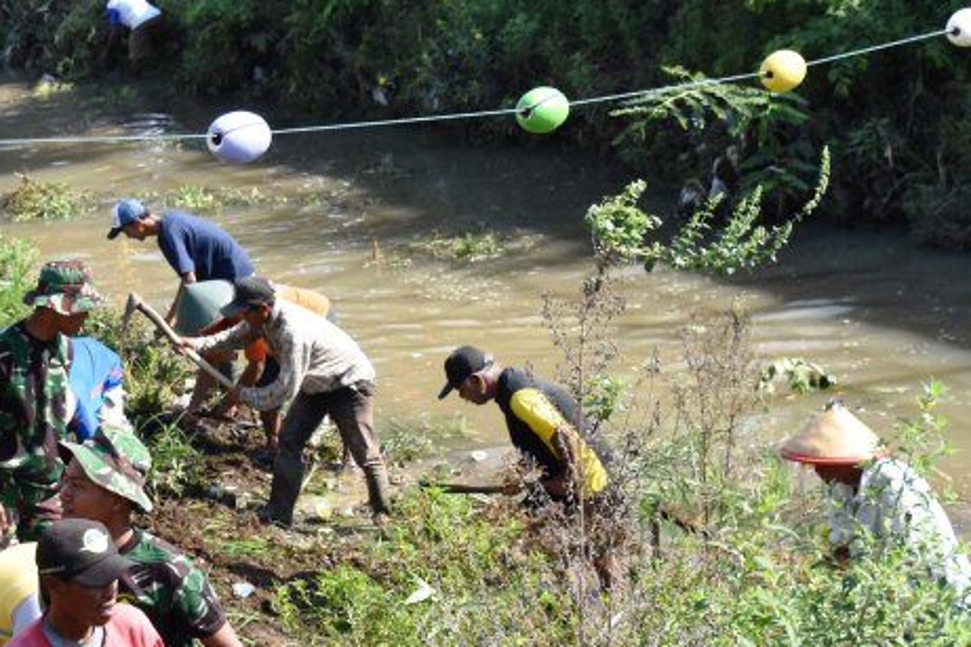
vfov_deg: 13.7
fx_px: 2696
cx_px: 278
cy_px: 351
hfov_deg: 20.3
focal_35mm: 100
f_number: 8
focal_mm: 30
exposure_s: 1/500
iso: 400
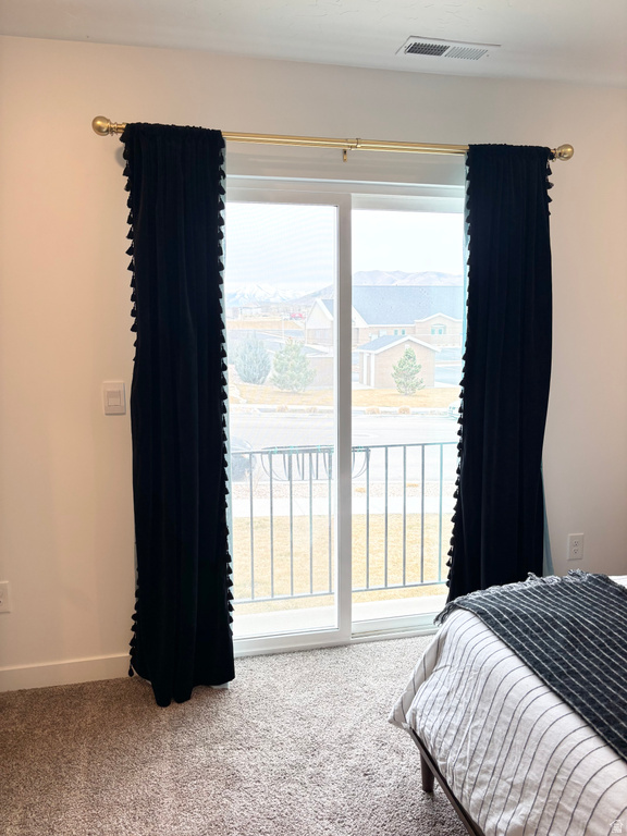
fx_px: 628
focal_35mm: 26
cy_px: 418
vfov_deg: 67.3
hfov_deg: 53.1
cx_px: 314
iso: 50
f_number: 1.6
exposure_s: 1/212
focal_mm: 5.96
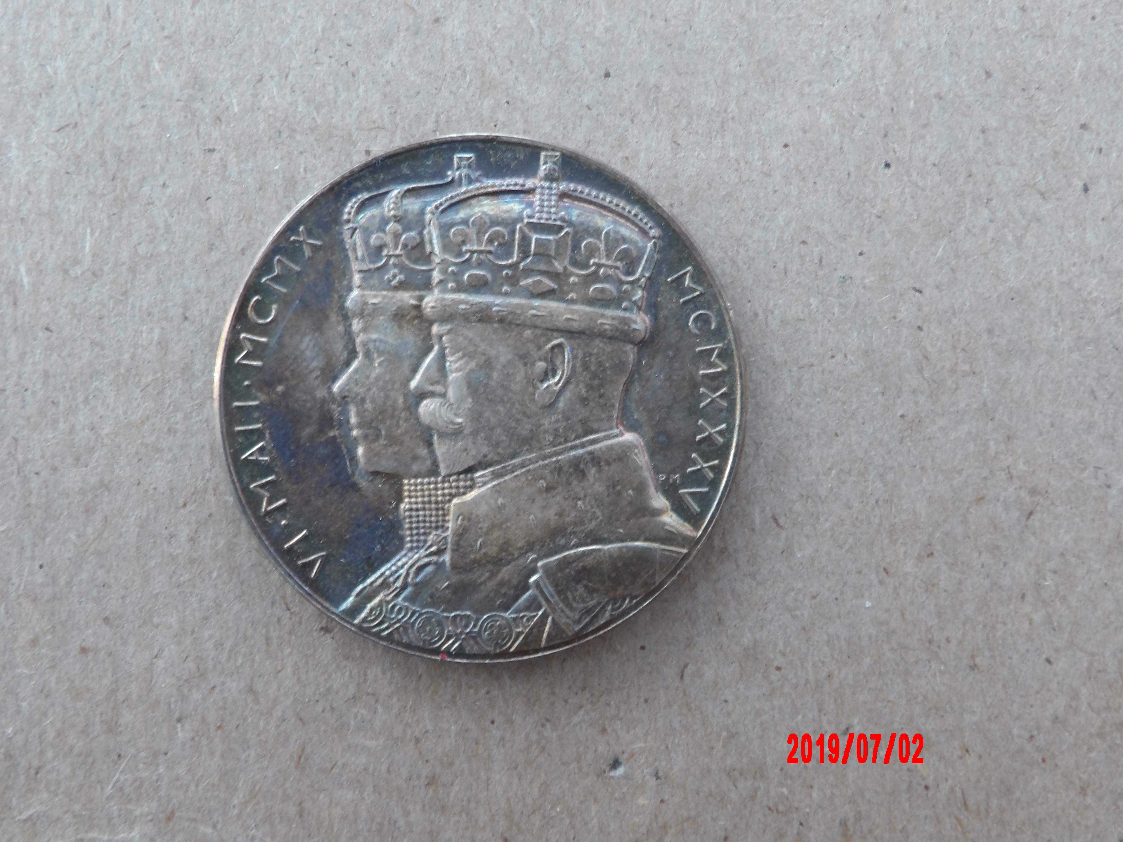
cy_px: 421
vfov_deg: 34.3
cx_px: 562
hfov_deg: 44.8
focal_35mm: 42
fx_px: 1363
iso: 200
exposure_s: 1/16
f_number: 4.9
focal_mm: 7.6
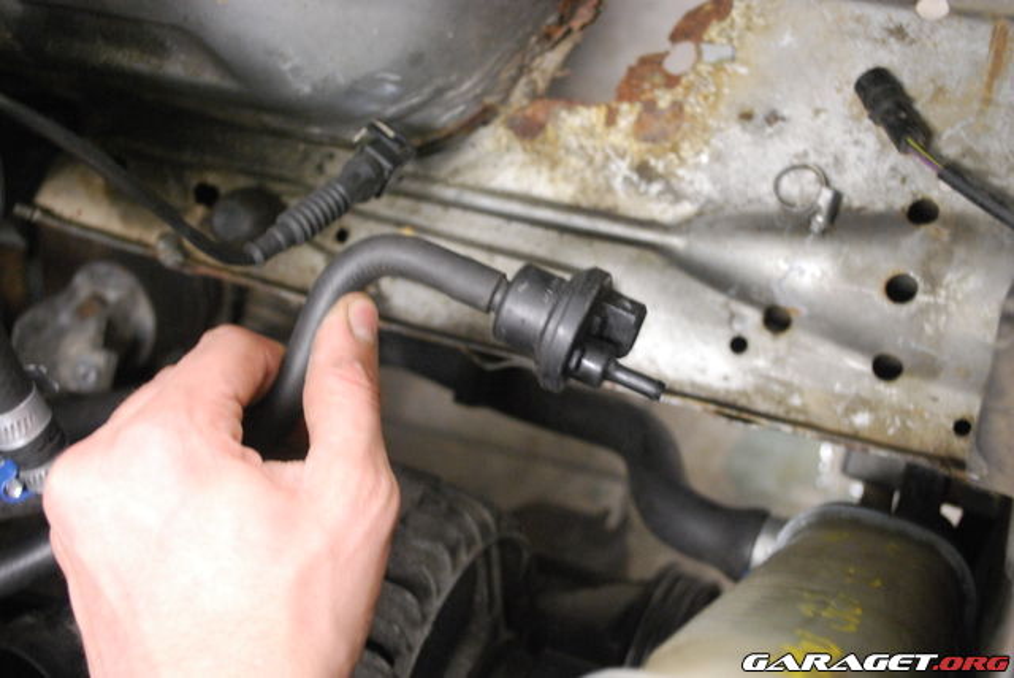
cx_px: 507
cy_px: 339
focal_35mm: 45
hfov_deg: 43.6
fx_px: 1269
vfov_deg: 29.9
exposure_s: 1/10
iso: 1600
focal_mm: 30
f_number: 4.8
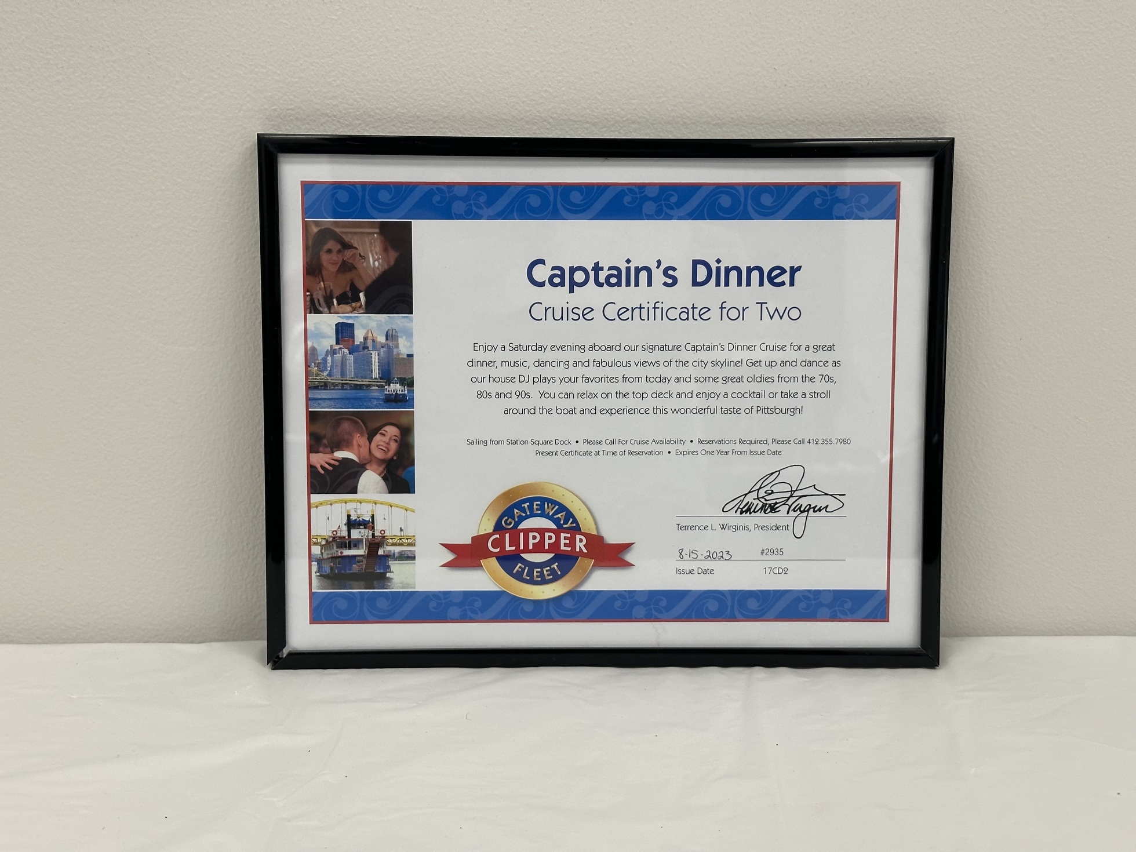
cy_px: 426
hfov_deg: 39.7
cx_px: 568
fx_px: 1575
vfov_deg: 30.3
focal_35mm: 48
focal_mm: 6.86
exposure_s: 1/120
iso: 80
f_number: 1.78
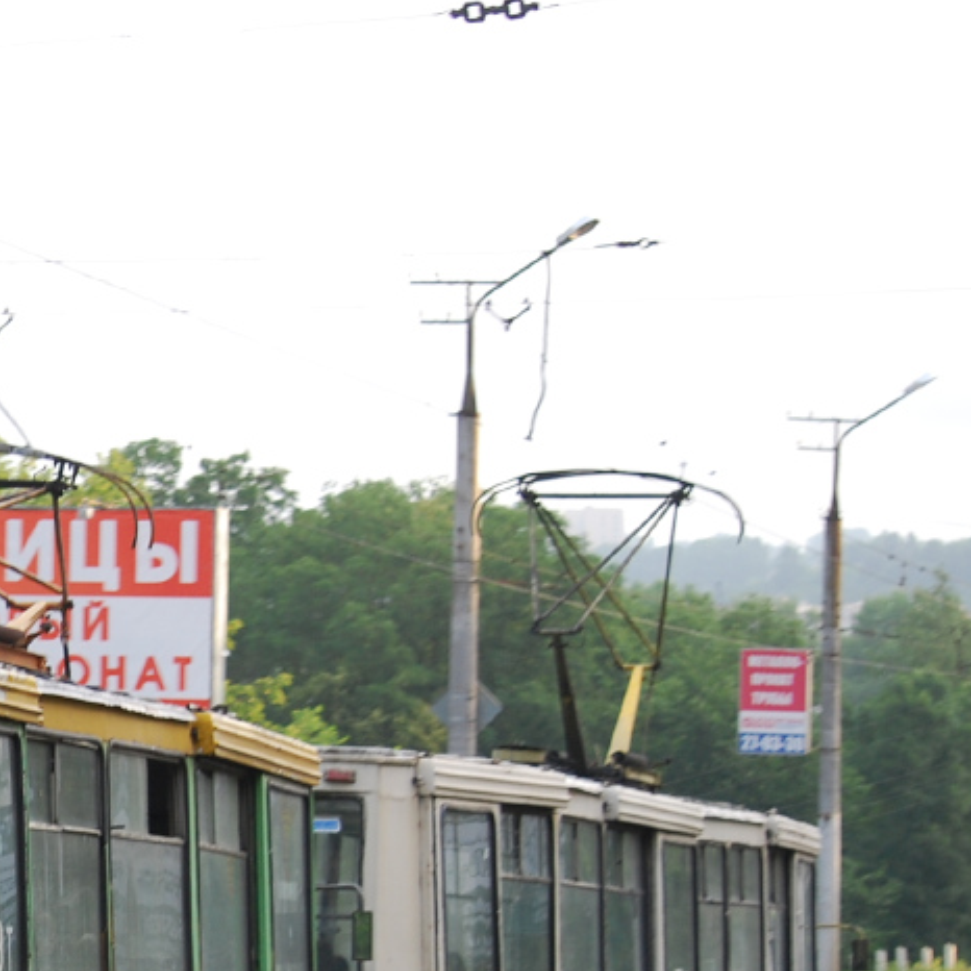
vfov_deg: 8.9
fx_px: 6226
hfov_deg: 8.8
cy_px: 876
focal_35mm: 196
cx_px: -285
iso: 200
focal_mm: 55
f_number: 5
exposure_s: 1/100
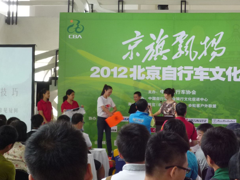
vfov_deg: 16.1
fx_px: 638
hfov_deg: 21.3
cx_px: 117
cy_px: 91
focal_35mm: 92
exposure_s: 1/13
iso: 400
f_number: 5.8
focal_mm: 15.5
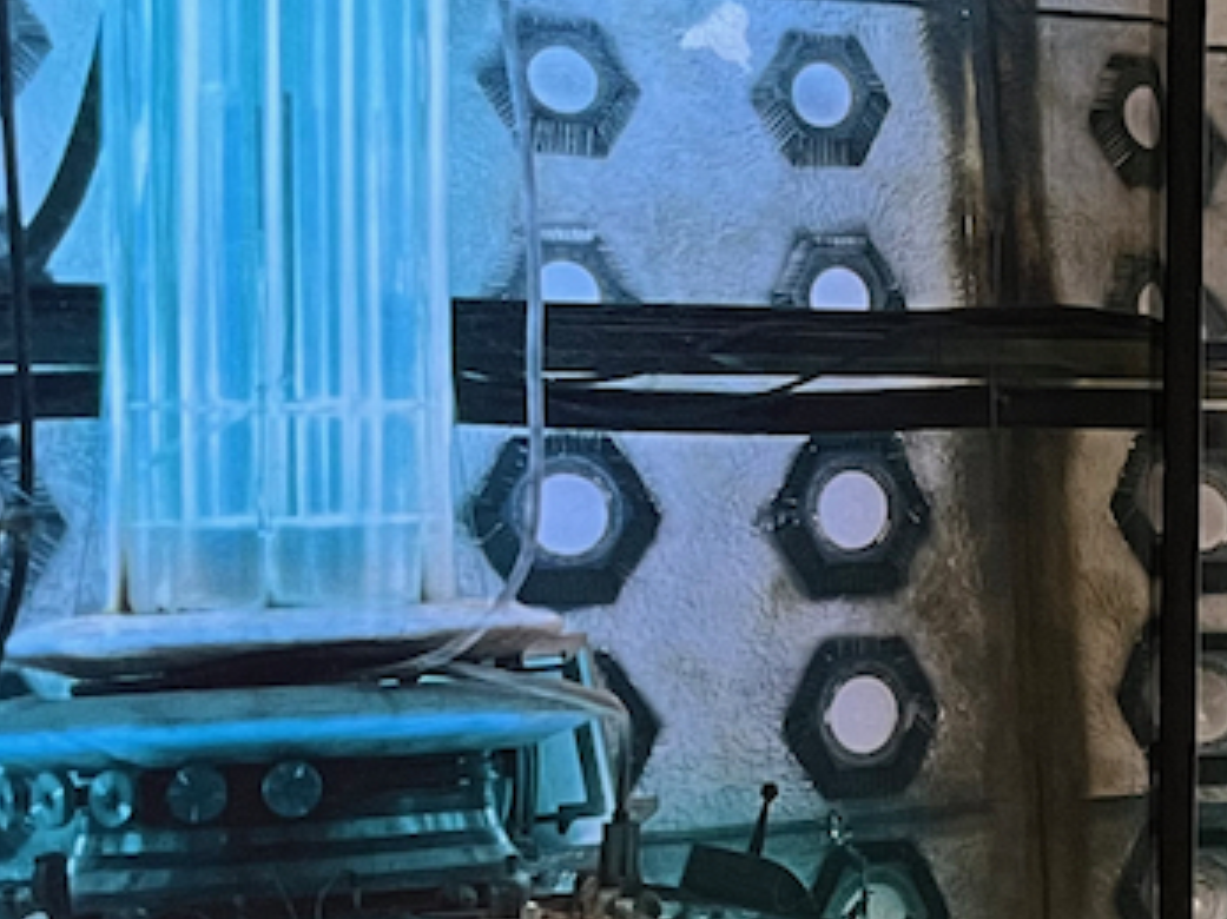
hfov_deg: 19.3
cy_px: 686
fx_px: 3402
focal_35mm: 96
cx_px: 1467
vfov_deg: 15.3
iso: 500
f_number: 1.6
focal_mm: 5.1
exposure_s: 1/59
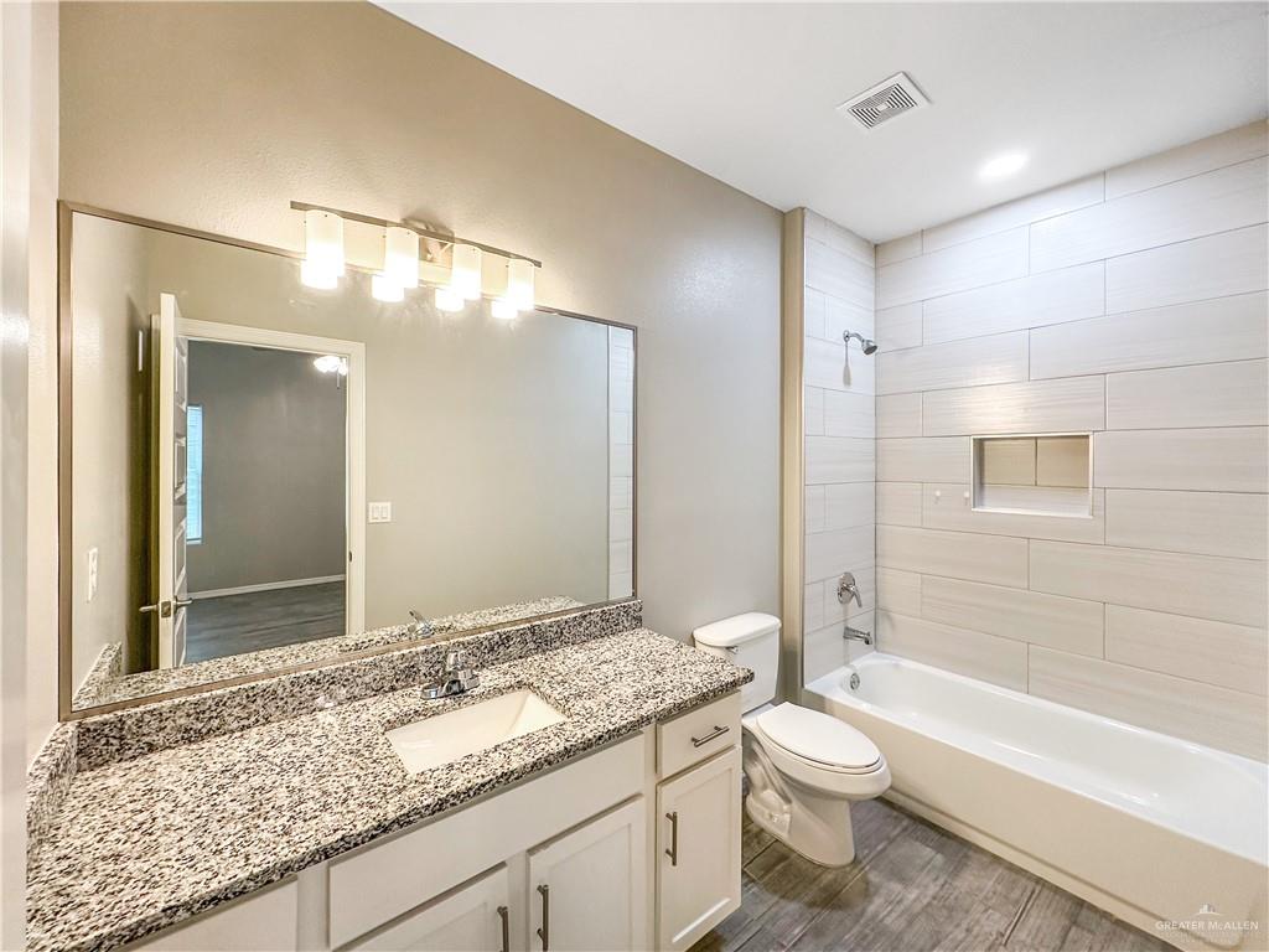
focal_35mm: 14
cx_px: 634
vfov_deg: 85.7
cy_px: 476
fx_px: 513
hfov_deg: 102.1
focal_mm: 2.22
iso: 160
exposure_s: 1/120
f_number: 2.2
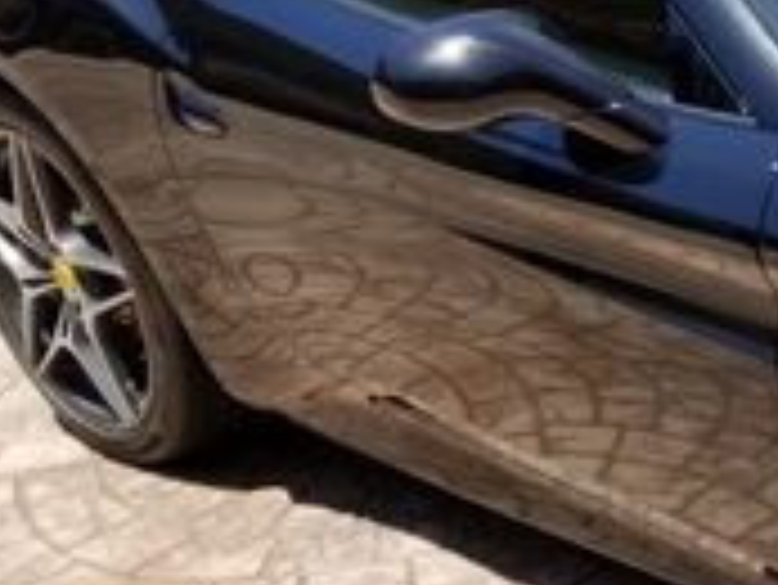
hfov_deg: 17.3
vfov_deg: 15.4
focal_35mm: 96
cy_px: 360
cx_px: 1331
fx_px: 2159
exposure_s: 1/1836
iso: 50
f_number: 1.7
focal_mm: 4.3
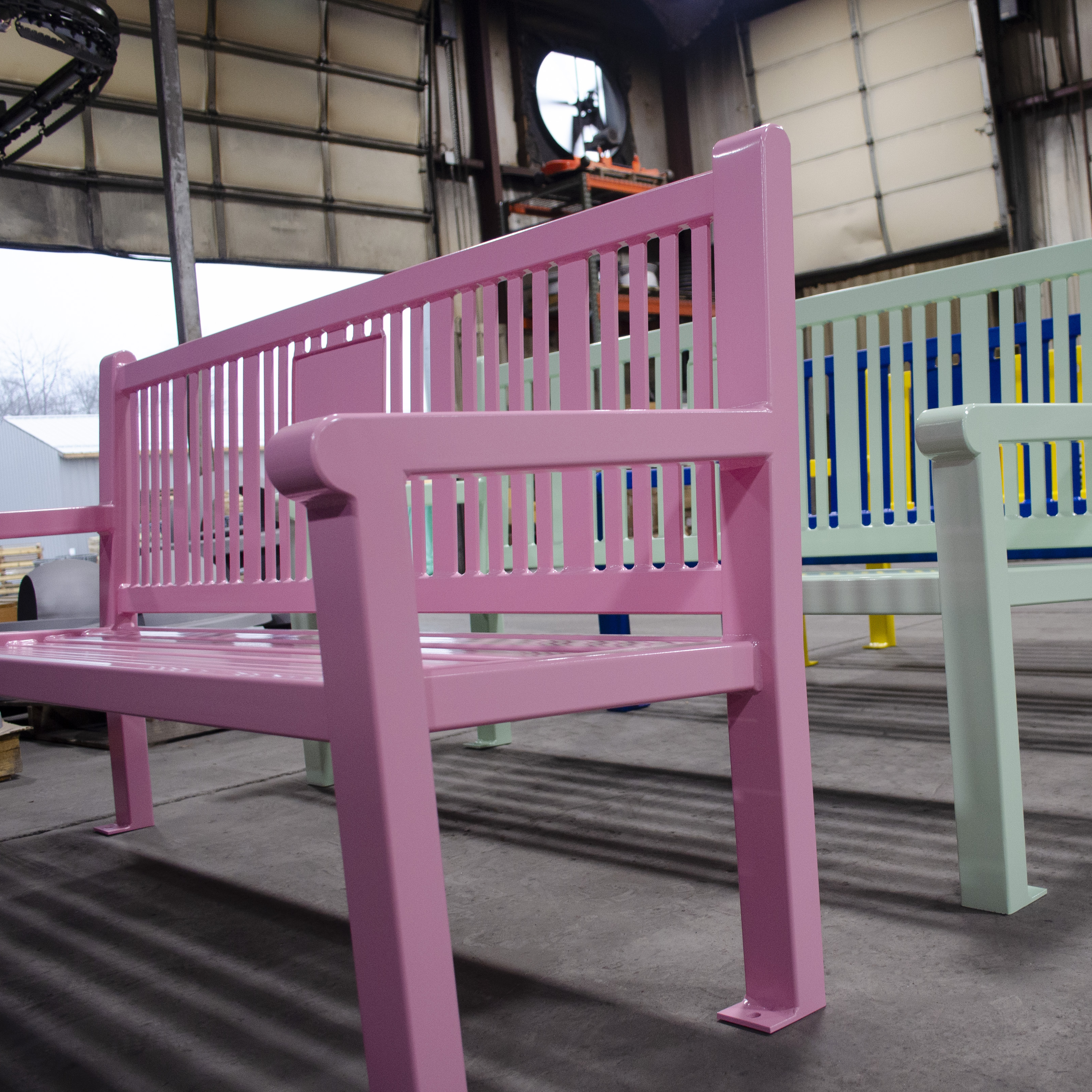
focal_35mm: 35
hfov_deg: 46.6
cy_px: 552
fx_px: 1249
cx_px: 716
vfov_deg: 47.2
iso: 800
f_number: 4
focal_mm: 18
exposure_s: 1/60
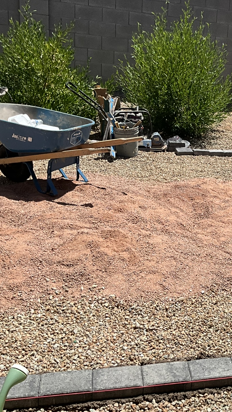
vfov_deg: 45.5
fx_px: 492
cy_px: 211
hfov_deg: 24.7
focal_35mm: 45
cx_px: 257
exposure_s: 1/2801
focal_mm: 3
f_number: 1.8
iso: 25
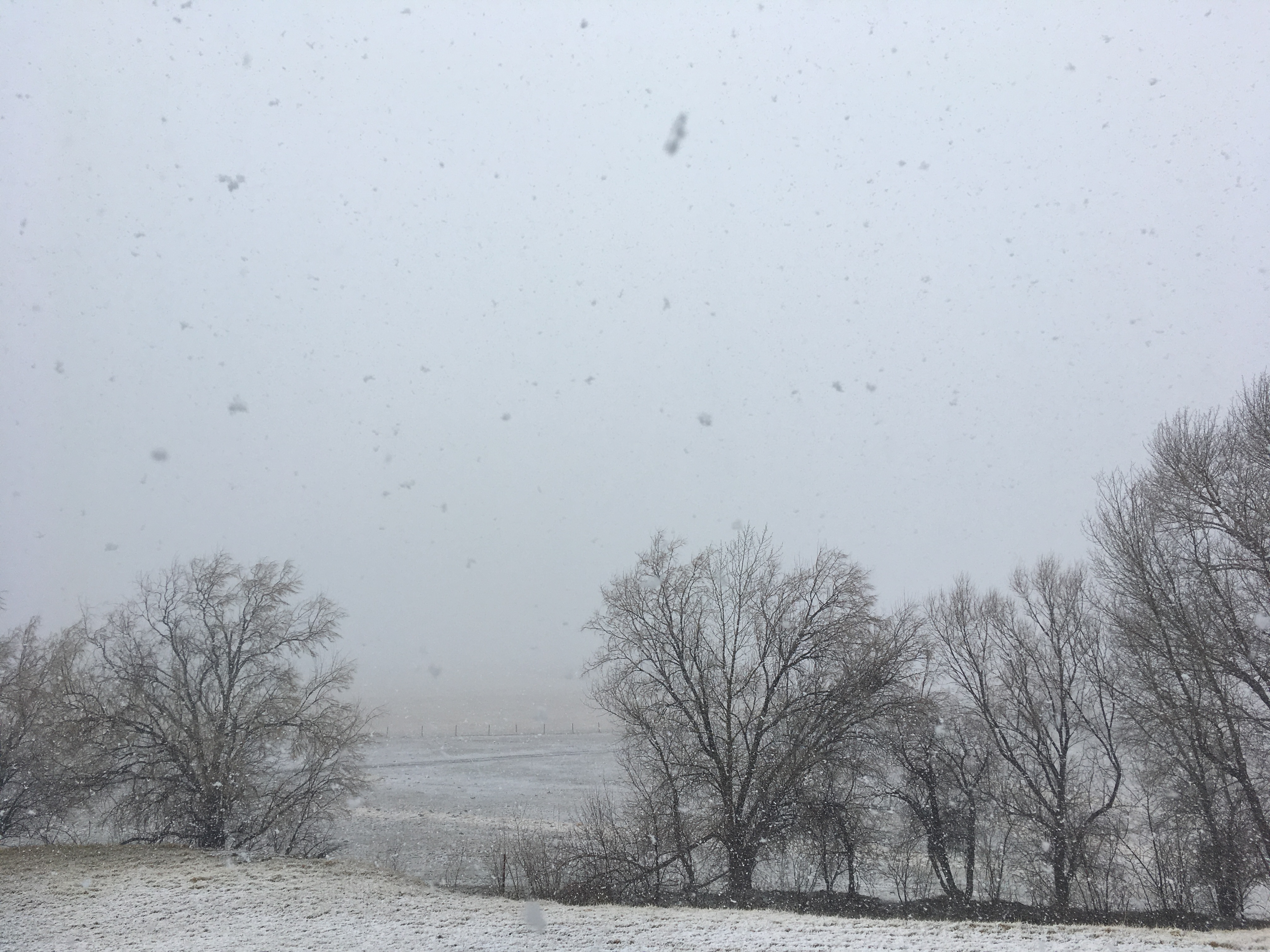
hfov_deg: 61.7
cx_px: 635
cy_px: 476
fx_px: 1064
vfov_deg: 48.2
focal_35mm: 29
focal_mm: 4.15
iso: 25
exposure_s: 1/950
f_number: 2.2
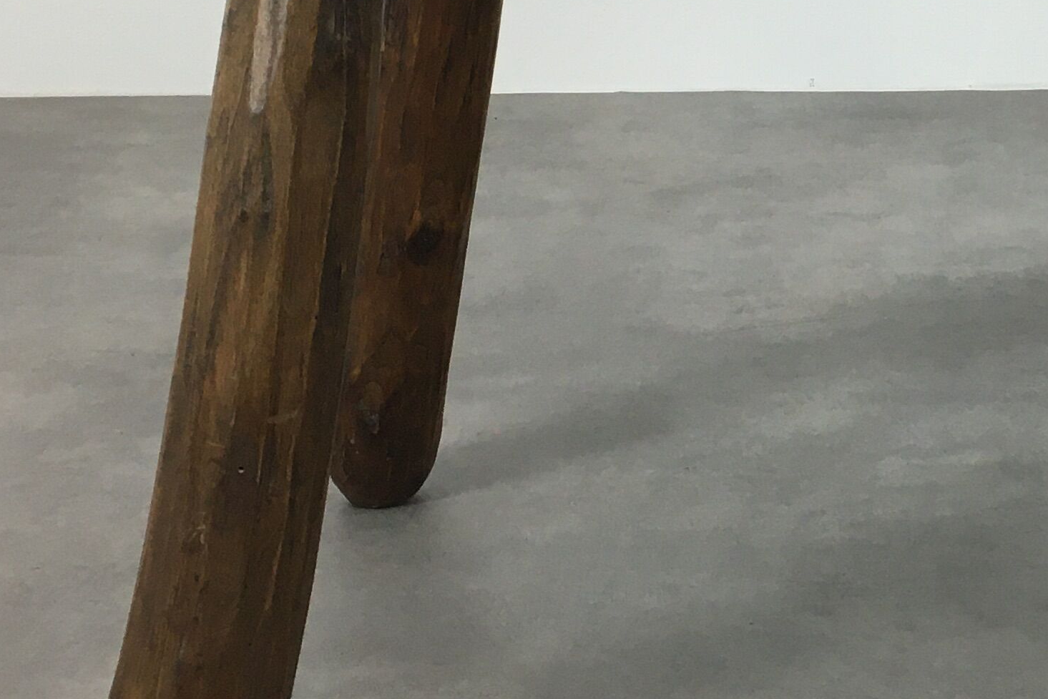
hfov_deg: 23.8
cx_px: 936
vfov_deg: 16.4
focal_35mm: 83
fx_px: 2416
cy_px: 248
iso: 40
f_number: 2.2
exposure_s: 1/33
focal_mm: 4.15
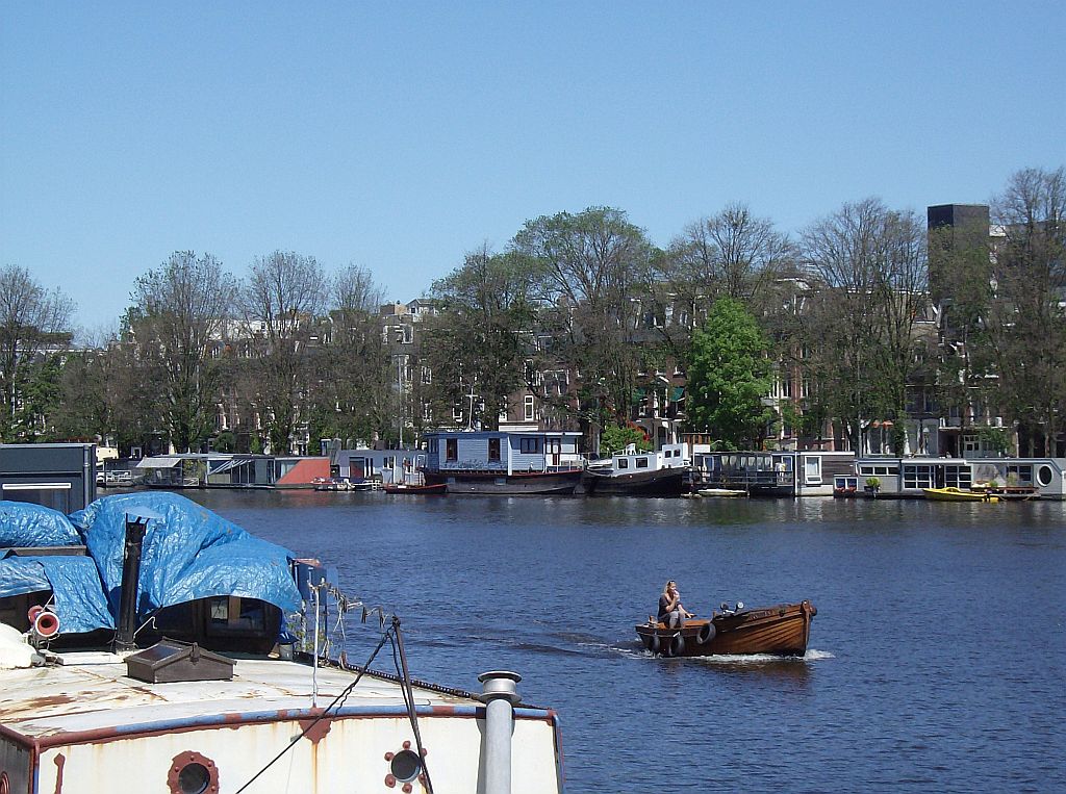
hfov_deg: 18.3
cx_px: 533
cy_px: 397
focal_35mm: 108
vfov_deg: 13.7
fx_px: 3318
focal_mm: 18
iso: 100
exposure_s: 1/355
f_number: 7.8
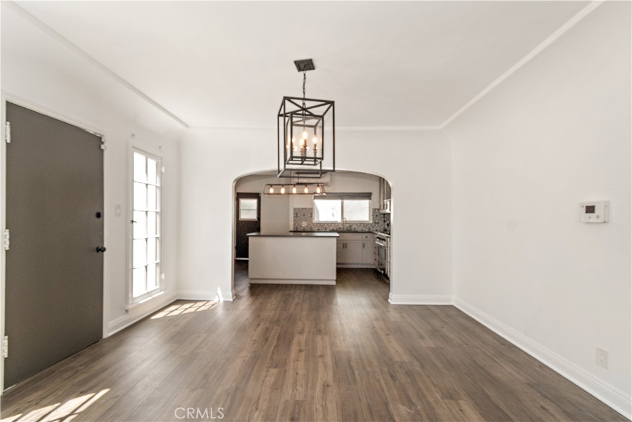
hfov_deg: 100.4
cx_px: 316
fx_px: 263
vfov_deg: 77.3
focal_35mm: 15
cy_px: 211
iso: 320
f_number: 5.6
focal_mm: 10
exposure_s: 1/160
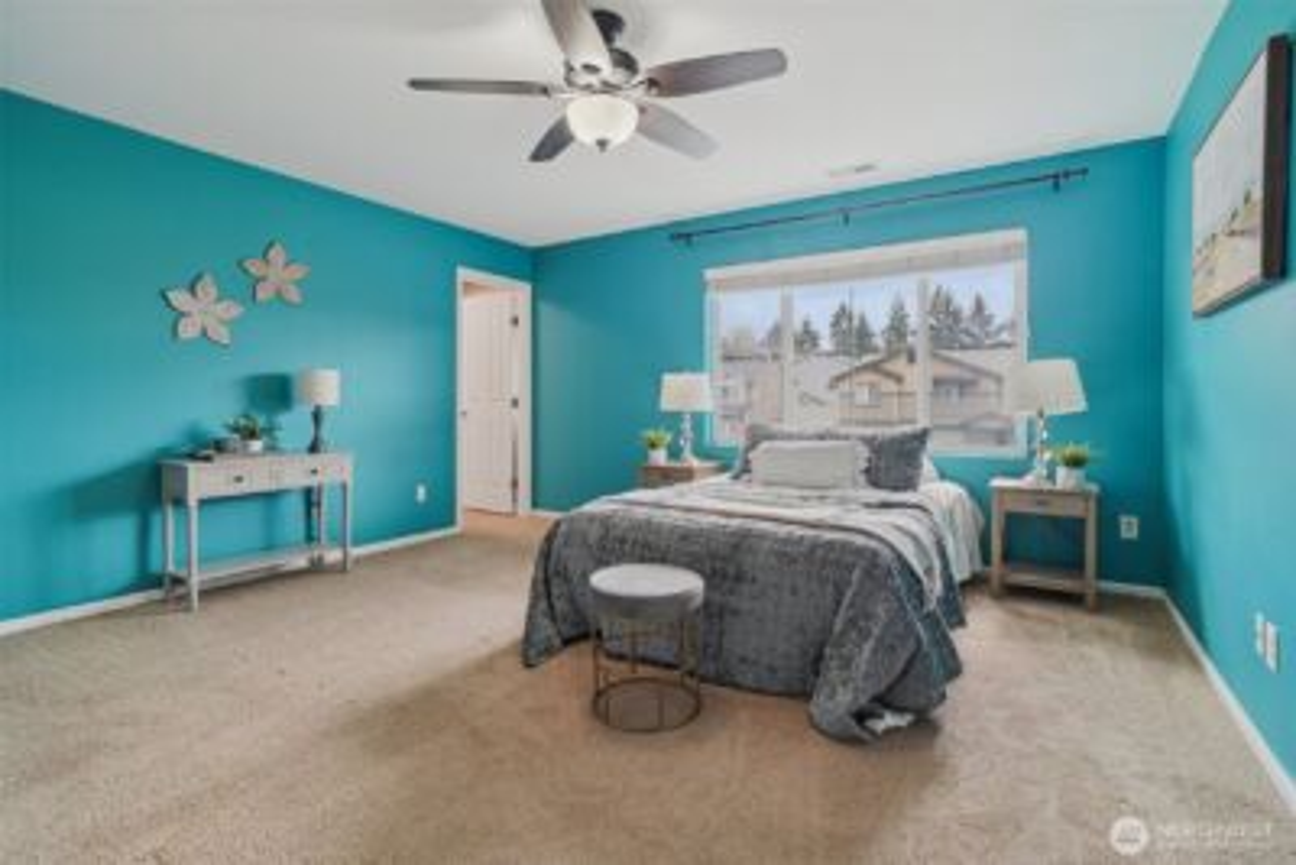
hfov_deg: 96.7
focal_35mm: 16
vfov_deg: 73.8
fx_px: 576
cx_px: 648
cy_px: 432
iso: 1600
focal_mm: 16
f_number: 8
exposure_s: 1/60
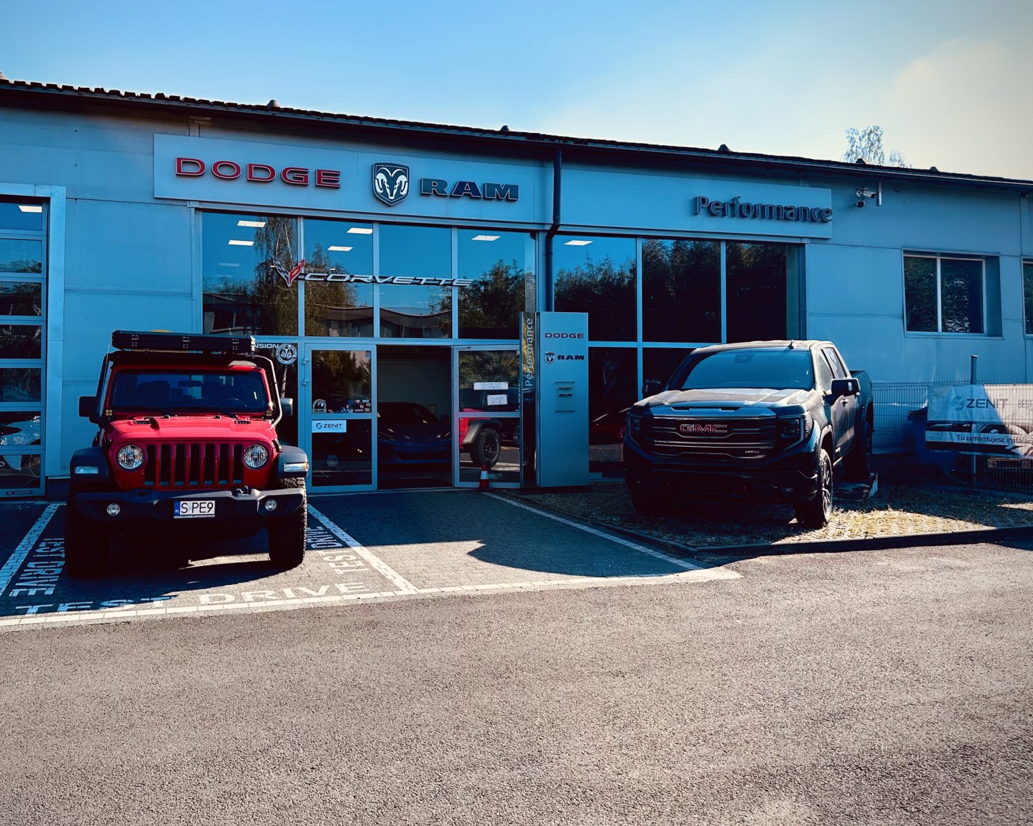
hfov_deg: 60.2
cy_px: 389
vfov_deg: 50.0
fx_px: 887
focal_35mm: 29
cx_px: 442
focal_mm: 6.86
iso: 80
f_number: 1.78
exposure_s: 1/2525
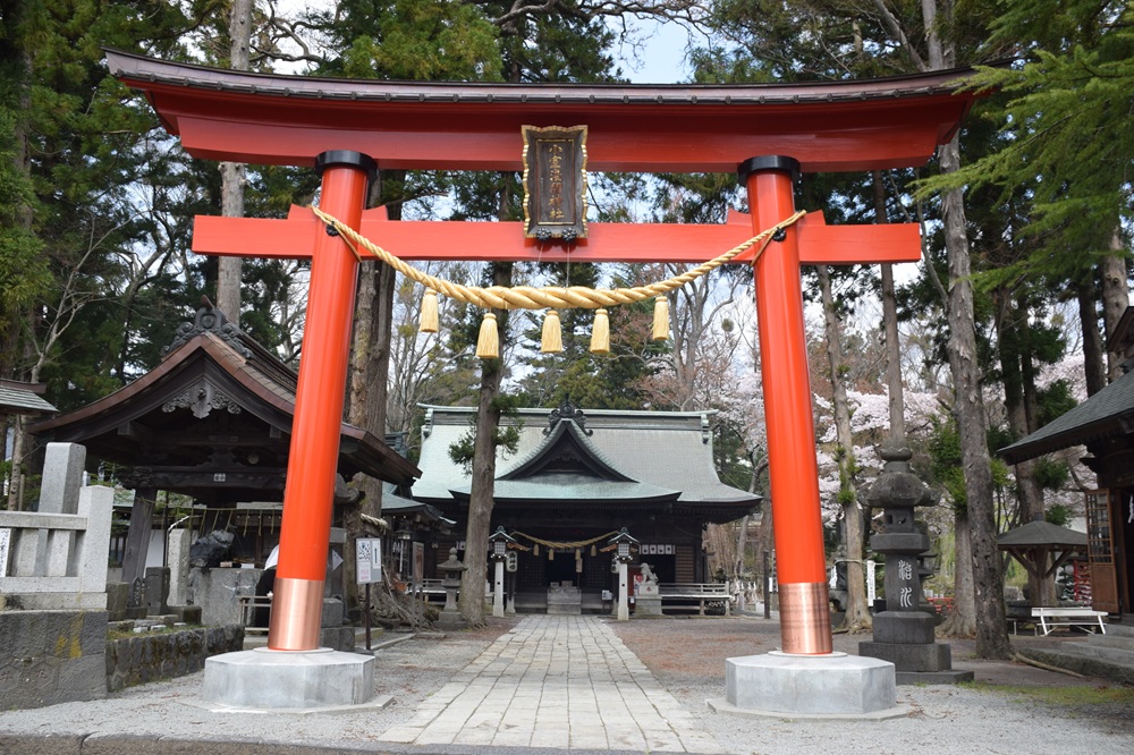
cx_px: 567
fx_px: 1039
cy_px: 378
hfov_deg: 57.2
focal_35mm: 33
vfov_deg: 39.9
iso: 250
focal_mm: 22
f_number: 8
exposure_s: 1/250
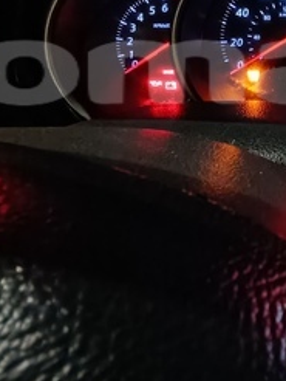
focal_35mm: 39
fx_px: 429
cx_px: 305
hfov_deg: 32.9
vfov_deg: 45.1
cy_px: 68
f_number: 2.2
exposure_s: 1/16.7
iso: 5000
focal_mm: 1.68
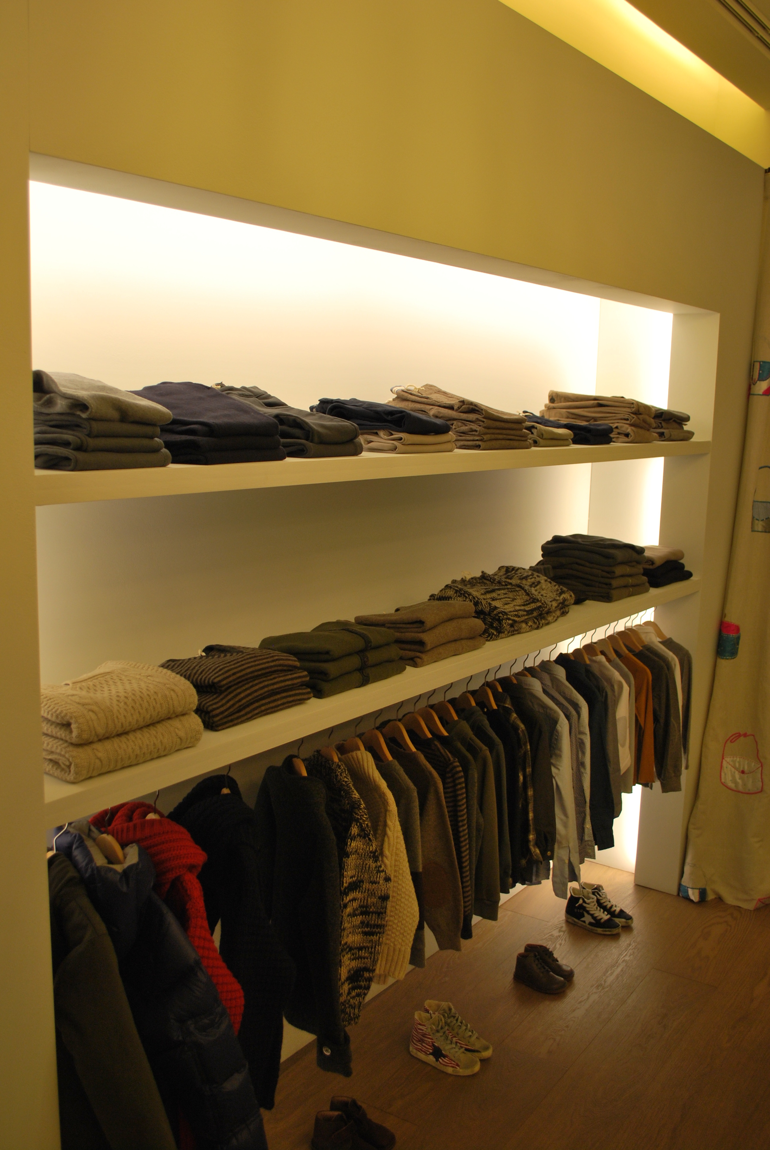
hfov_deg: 40.1
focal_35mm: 33
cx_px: 385
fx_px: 1056
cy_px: 575
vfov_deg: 57.2
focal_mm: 22
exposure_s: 1/30
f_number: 5
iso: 200
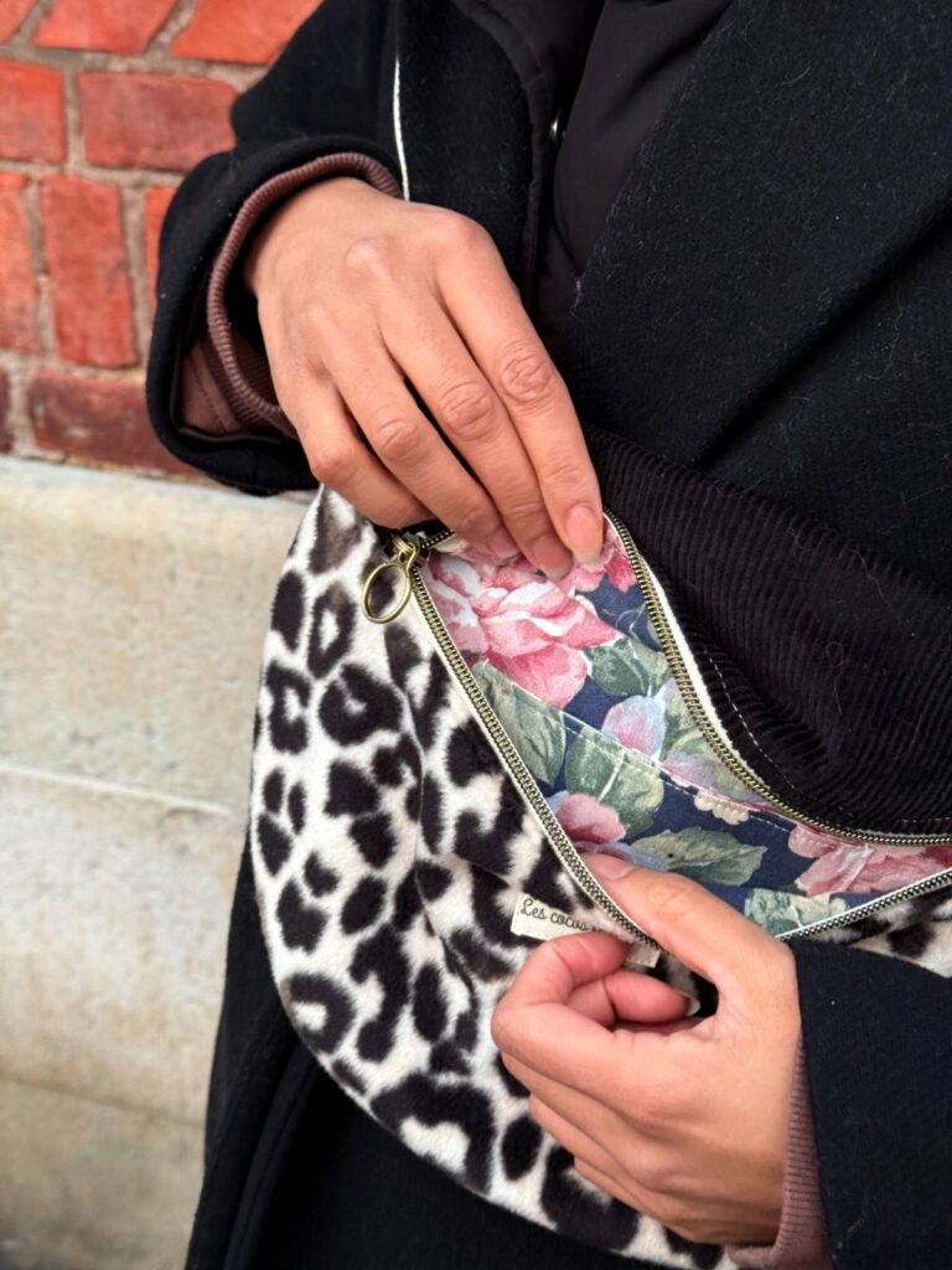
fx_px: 1760
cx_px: 476
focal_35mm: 48
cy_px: 635
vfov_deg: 39.7
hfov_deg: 30.3
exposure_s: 1/60
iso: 125
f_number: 1.78
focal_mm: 6.76
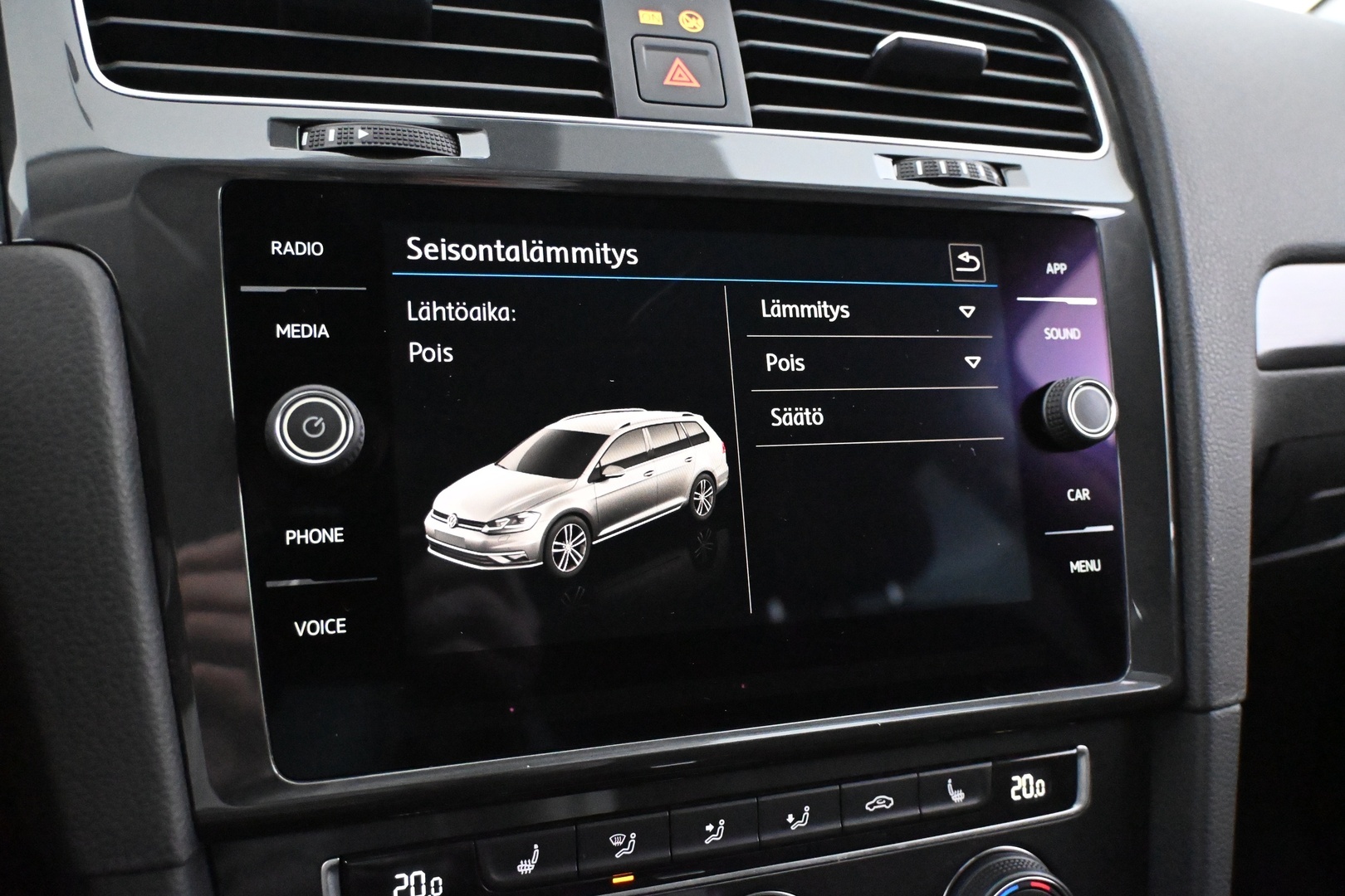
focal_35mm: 28
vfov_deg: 45.7
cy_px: 448
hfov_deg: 64.6
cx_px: 672
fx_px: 1065
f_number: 3.8
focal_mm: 19
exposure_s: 1/50
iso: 12800
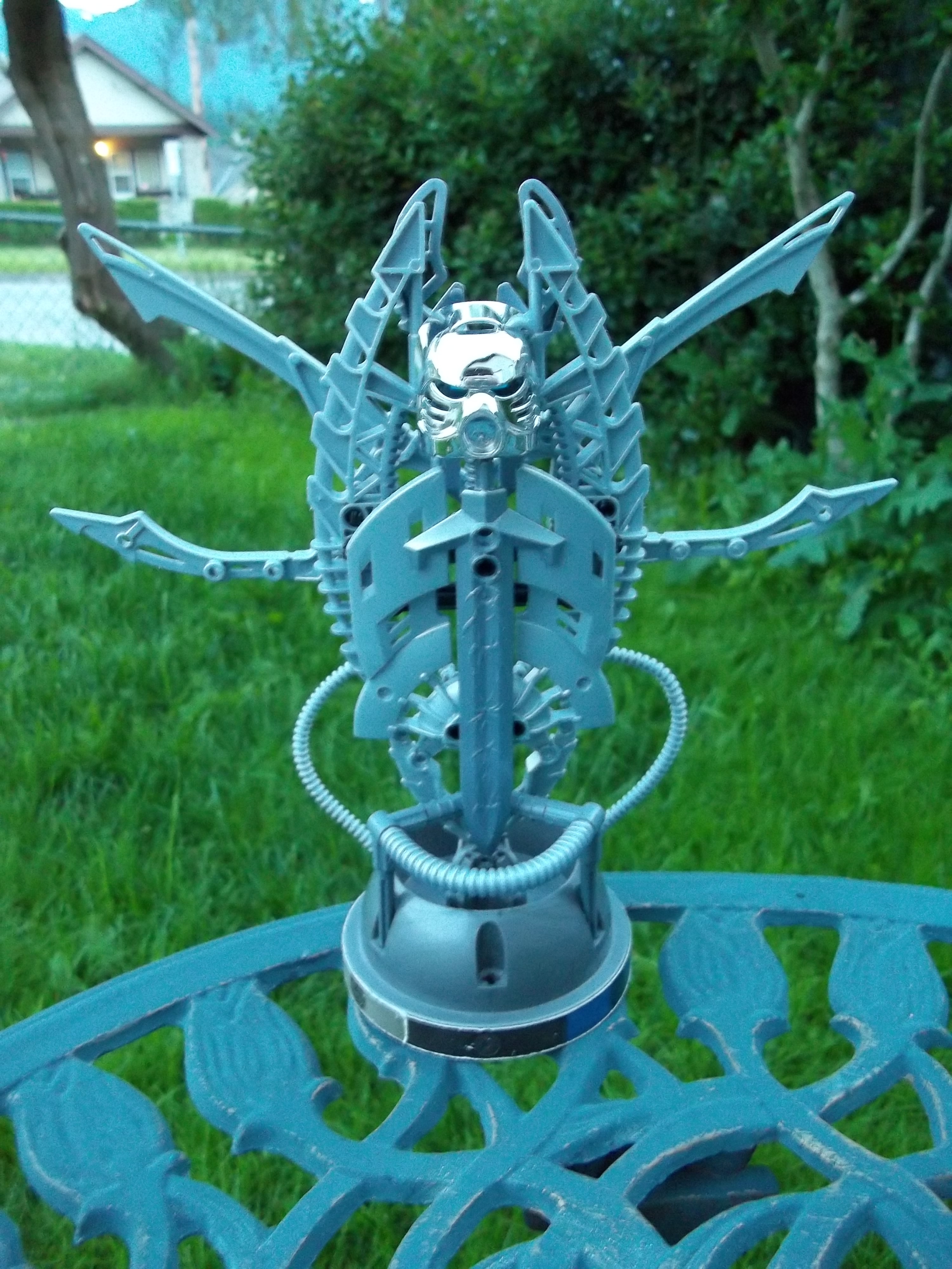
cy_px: 634
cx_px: 476
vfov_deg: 56.8
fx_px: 1173
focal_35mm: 32
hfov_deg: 44.2
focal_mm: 5.7
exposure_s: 1/8
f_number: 2.9
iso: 252
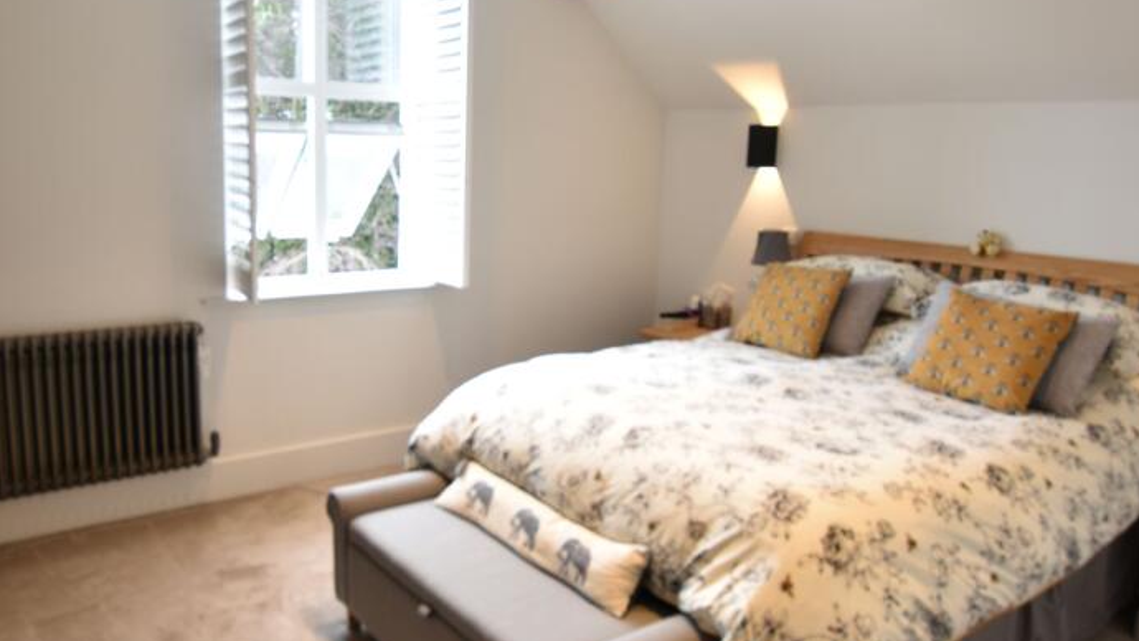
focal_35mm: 28
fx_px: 846
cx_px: 461
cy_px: 303
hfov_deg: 67.3
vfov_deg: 41.5
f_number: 3.5
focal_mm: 12
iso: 100
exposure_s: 1/25
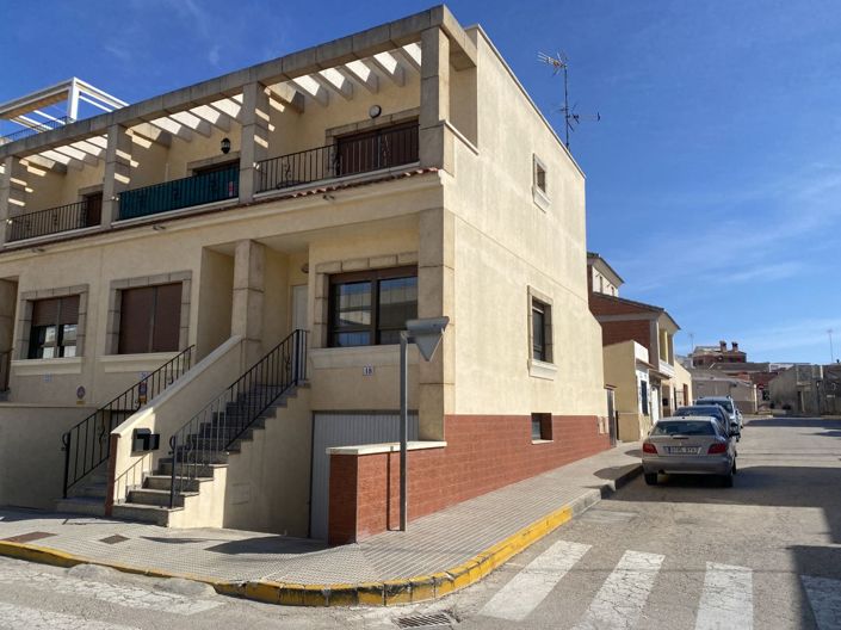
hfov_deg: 67.3
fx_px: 631
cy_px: 315
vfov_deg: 53.0
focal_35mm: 26
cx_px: 420
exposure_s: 1/4274
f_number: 1.8
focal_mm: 4.25
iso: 32
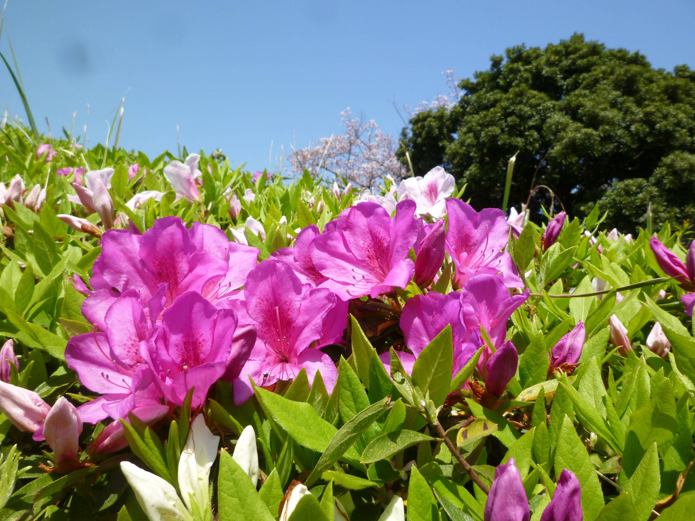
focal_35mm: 25
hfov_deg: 69.4
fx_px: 502
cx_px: 348
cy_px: 260
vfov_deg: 54.9
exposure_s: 1/400
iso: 80
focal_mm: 4.5
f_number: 4
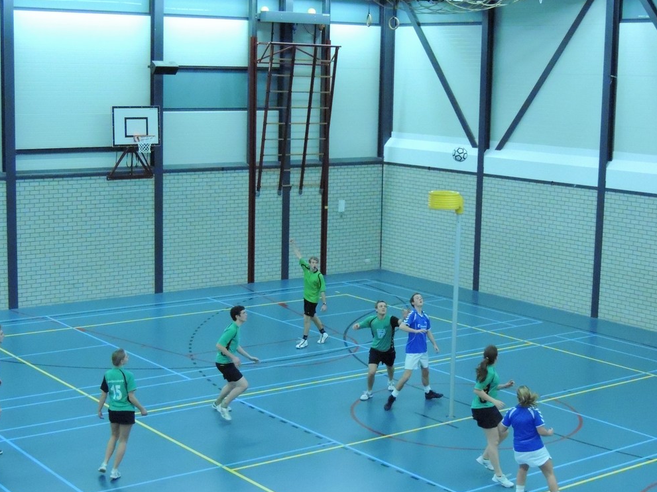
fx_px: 1177
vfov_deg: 23.6
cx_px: 322
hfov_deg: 31.2
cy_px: 253
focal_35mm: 62
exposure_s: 1/320
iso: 3200
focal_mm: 10.7
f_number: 3.7
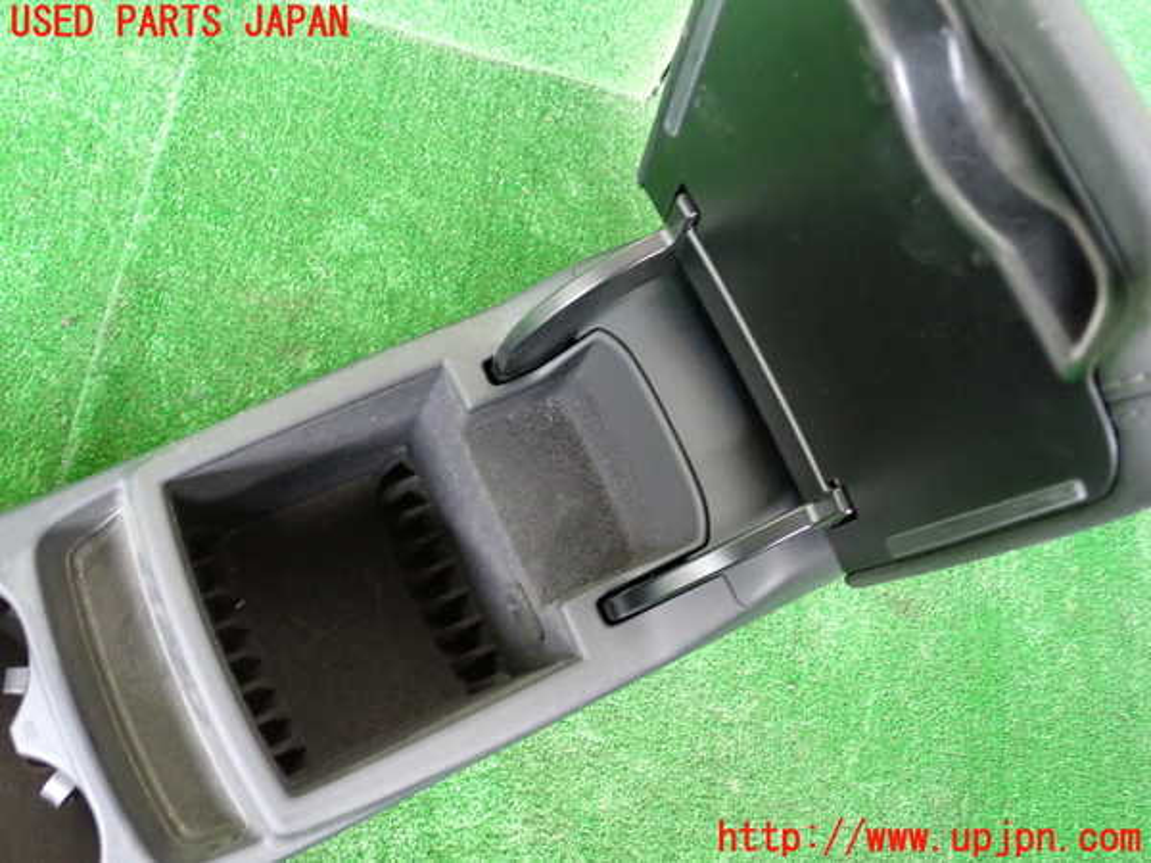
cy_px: 432
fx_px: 998
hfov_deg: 60.0
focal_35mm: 30
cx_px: 576
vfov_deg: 46.8
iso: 800
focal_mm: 5.4
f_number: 2.3
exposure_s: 1/30
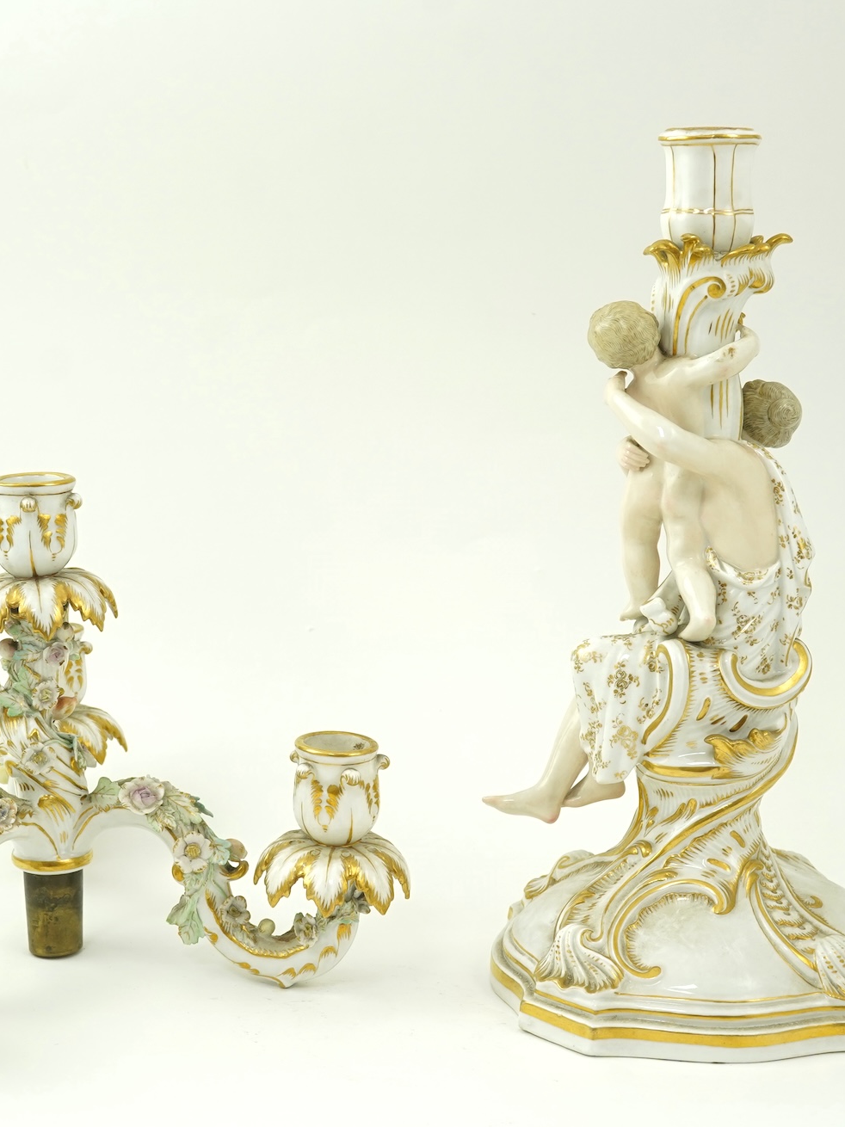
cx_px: 348
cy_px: 564
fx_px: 2116
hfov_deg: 22.6
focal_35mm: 65
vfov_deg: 29.8
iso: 500
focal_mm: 30
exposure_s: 1/50
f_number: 10
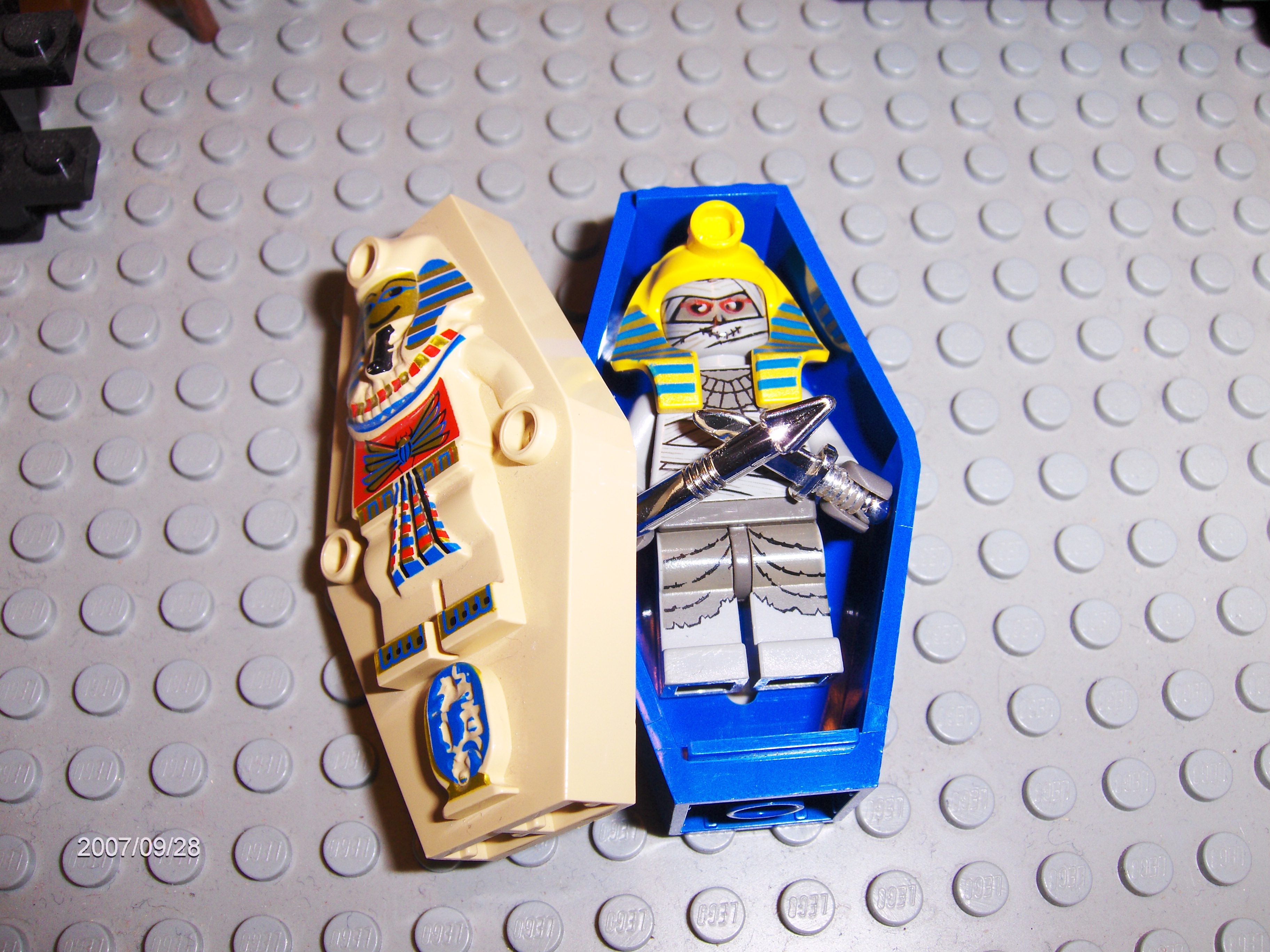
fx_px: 1284
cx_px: 635
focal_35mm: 35
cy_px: 476
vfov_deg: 40.7
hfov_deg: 52.6
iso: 100
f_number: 5.5
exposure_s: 1/60
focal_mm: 7.5
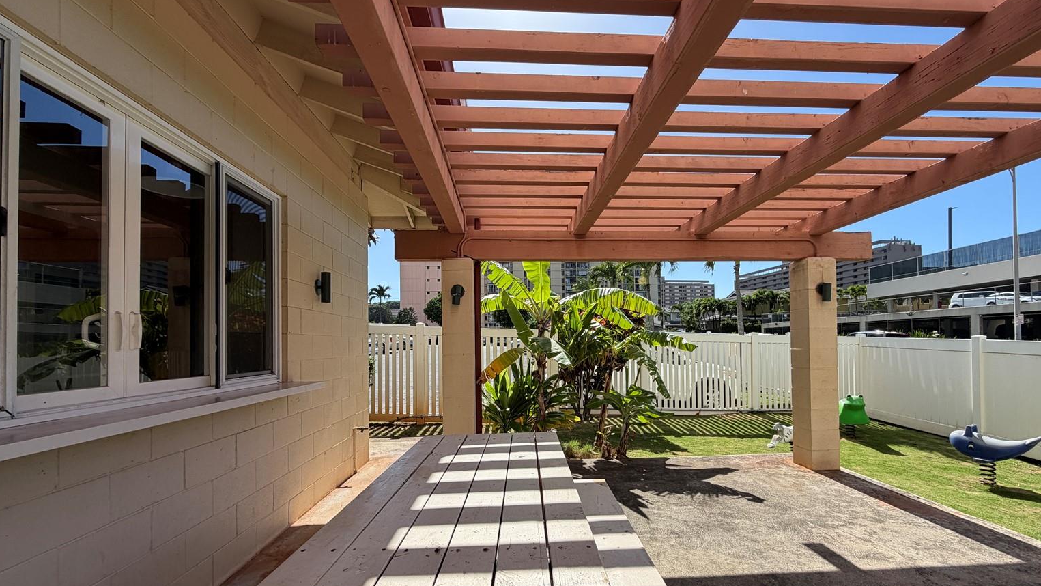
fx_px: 442
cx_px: 539
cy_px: 337
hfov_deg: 99.3
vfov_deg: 66.7
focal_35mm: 16
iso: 32
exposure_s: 1/770
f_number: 2.2
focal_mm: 2.22
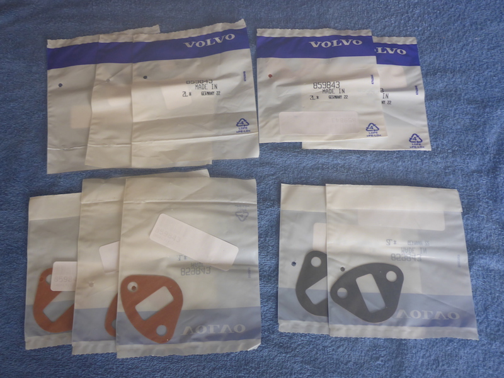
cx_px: 252
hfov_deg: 63.4
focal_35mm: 28
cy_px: 189
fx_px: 408
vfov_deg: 49.7
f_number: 3.3
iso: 125
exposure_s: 1/60
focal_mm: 4.9
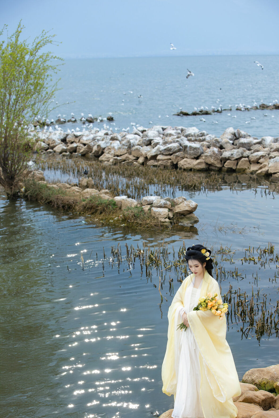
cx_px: 140
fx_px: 814
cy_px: 209
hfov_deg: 19.5
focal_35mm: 70
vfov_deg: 28.8
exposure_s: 1/500
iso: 200
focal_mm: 70
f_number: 4.5
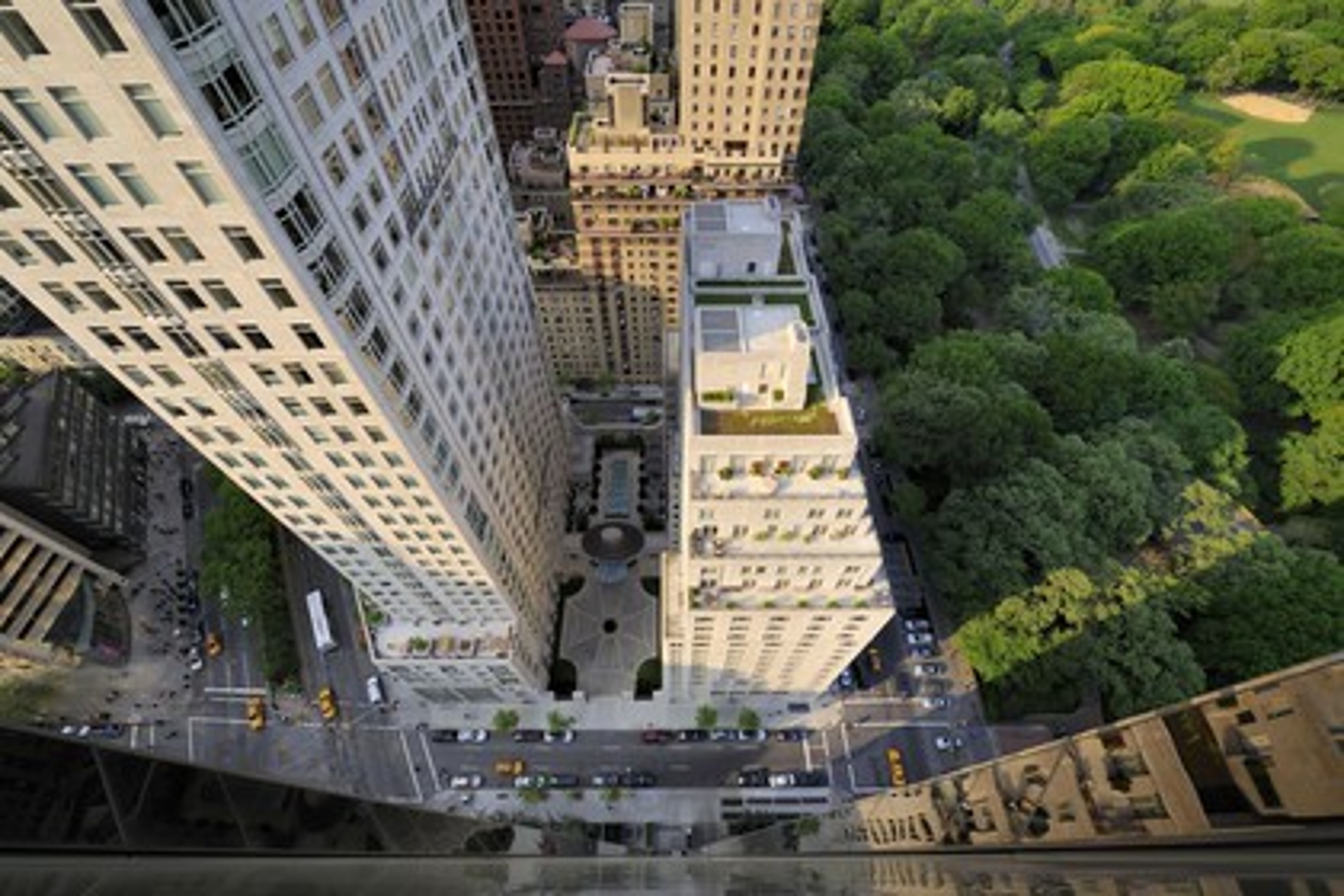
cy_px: 448
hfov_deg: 104.3
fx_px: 523
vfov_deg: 81.2
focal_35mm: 14
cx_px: 672
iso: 200
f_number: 8
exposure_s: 1/200
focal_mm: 14
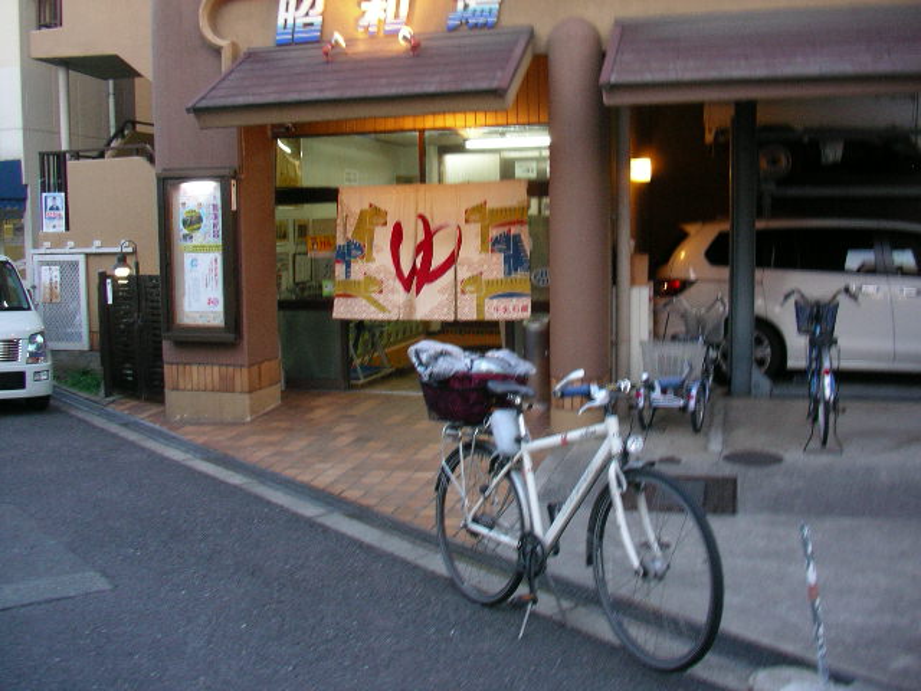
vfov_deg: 38.7
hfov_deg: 50.1
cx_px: 460
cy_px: 346
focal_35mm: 37
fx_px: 984
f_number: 2.8
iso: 100
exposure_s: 1/6
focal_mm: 5.7
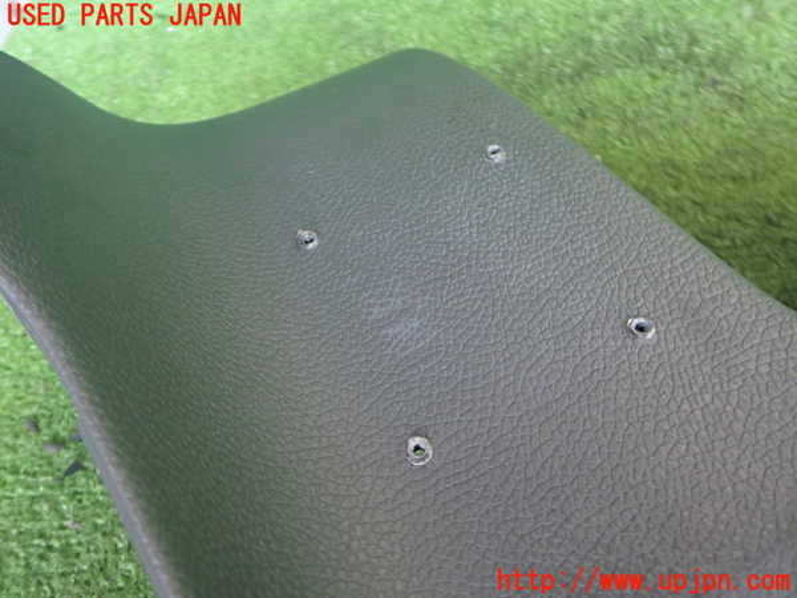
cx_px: 398
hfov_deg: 60.0
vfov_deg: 46.8
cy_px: 299
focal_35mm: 30
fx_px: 691
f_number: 2.3
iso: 320
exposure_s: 1/30
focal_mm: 5.4
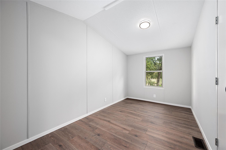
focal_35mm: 14
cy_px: 75
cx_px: 113
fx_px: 88
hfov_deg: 104.3
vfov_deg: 81.1
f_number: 8
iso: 800
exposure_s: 1/5
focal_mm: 14
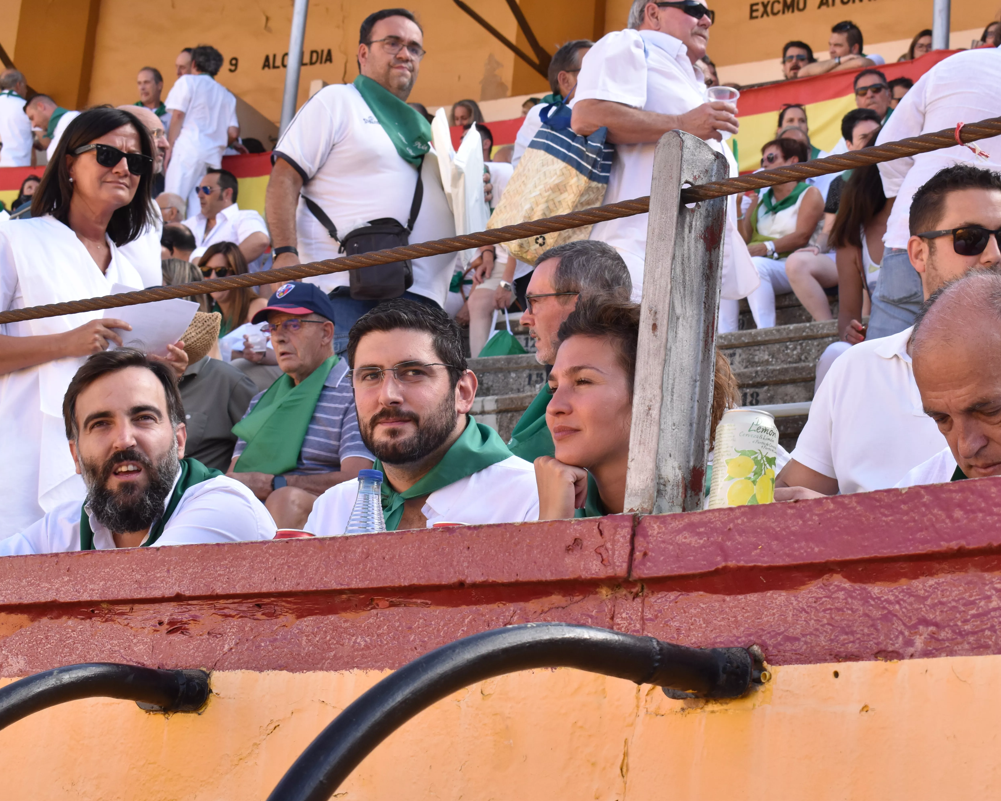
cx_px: 584
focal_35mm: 68
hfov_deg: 27.9
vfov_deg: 22.5
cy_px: 399
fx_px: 2015
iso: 800
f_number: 10
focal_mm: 40
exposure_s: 1/400
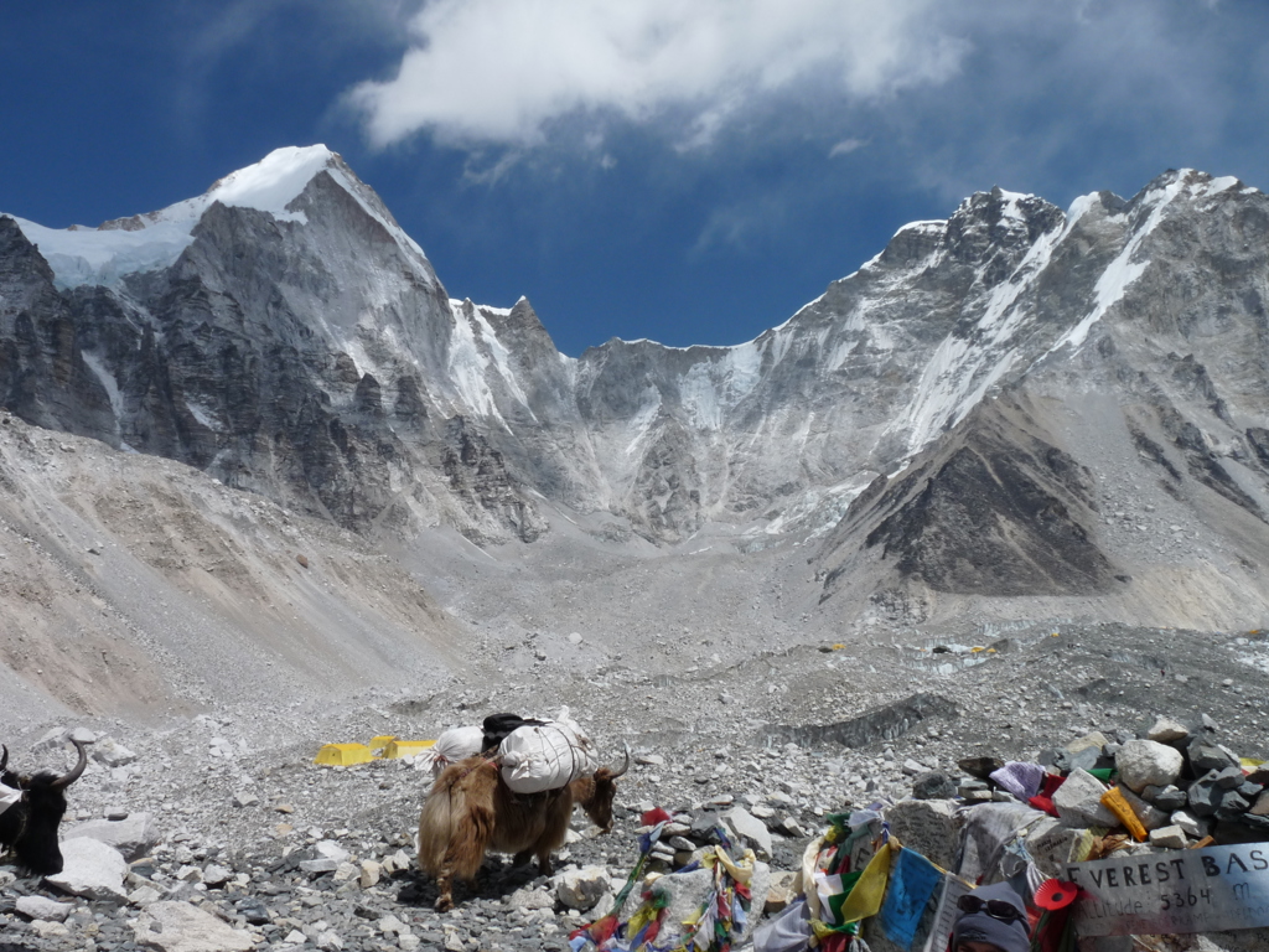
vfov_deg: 42.9
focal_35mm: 33
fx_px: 1210
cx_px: 634
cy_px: 476
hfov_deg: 55.4
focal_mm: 5.9
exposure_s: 1/500
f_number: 8
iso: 100
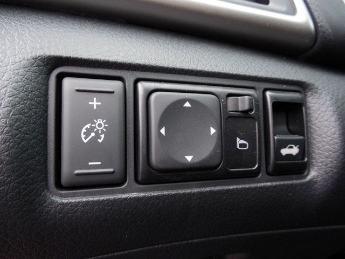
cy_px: 130
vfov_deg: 54.9
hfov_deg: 69.4
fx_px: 249
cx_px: 172
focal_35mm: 25
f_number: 3.3
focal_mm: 4.5
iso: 125
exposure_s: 1/40
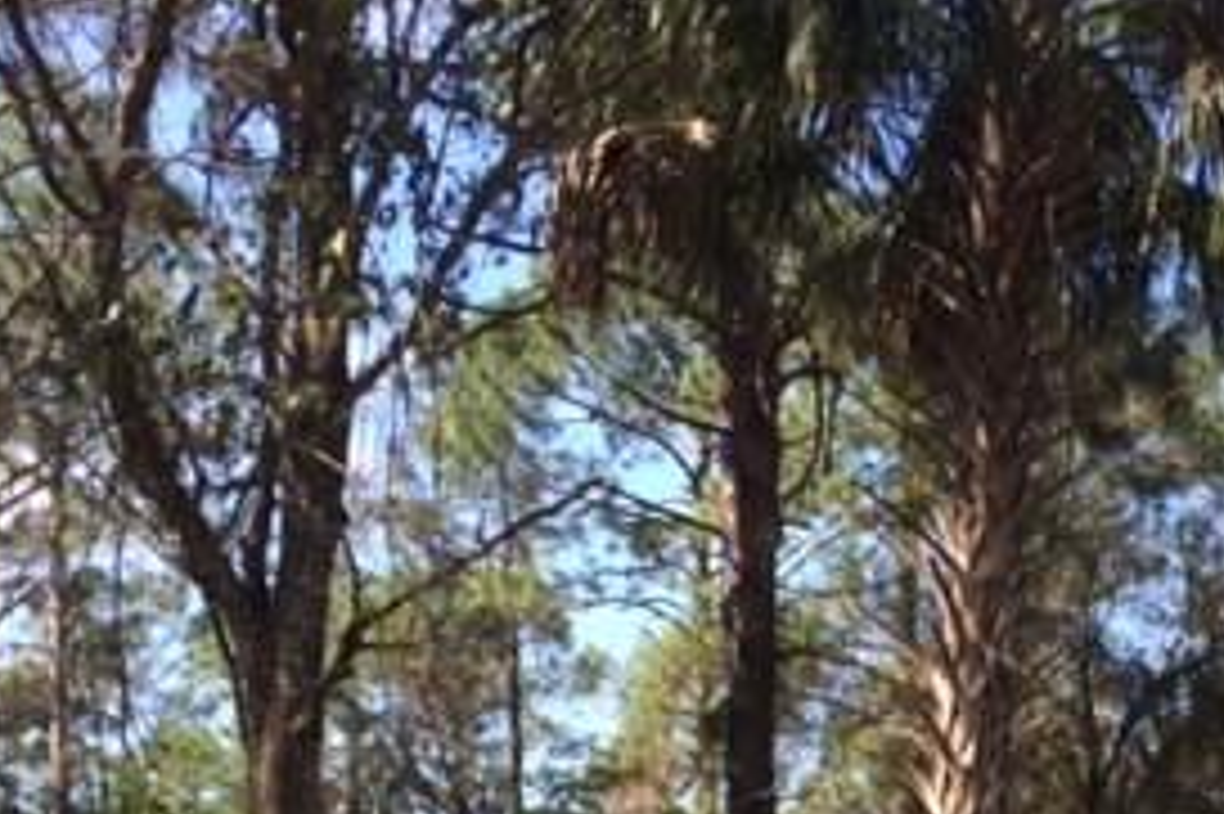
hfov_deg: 26.8
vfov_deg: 17.9
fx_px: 2412
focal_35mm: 71
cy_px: 1075
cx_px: 1238
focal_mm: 4.15
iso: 32
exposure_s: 1/641
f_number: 2.2
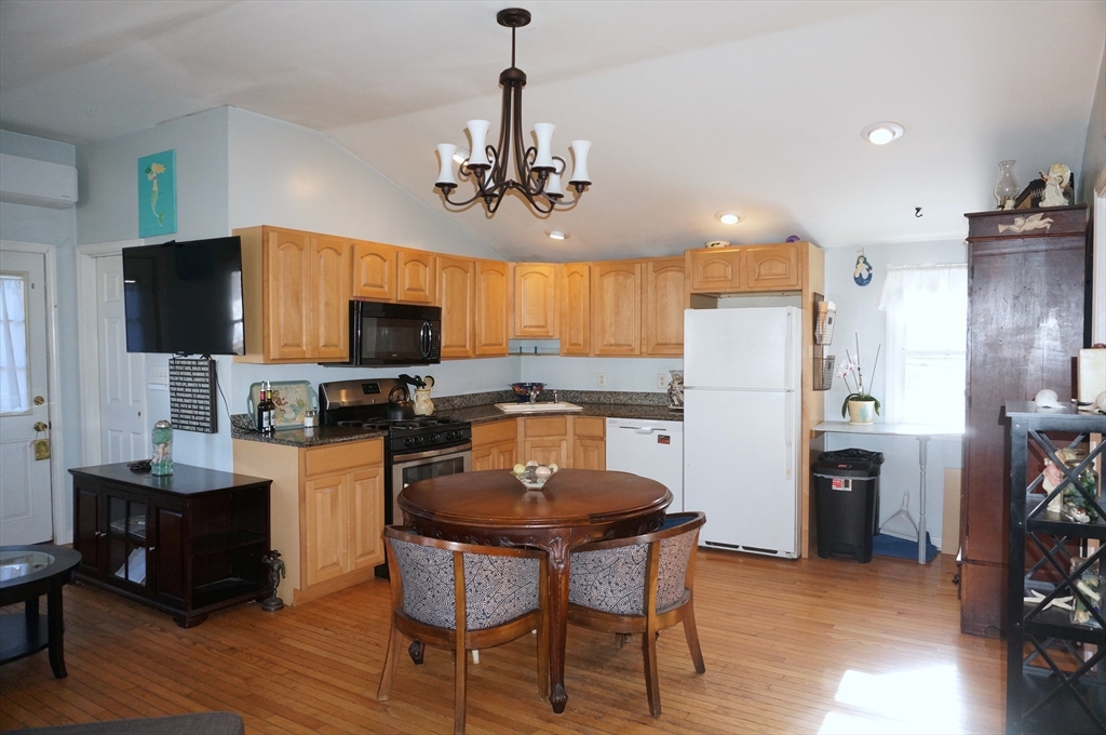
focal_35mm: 24
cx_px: 553
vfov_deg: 53.0
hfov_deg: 73.8
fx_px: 736
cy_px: 368
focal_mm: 16
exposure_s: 1/160
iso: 800
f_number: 4
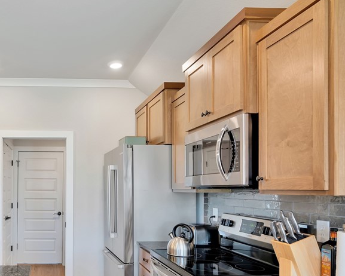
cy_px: 204
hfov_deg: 54.1
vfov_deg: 46.9
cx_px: 62
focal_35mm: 30
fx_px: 306
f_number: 5.6
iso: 100
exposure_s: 1/1.25
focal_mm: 17
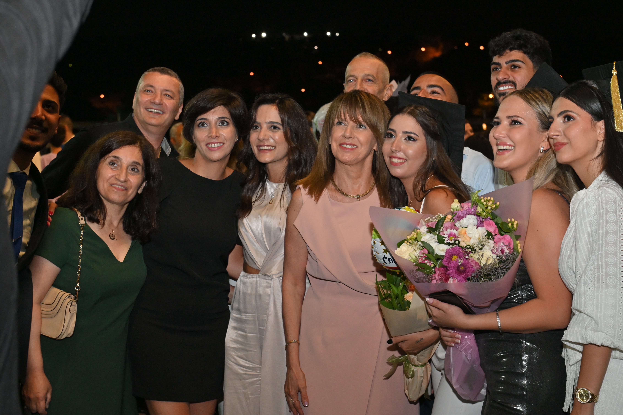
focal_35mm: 70
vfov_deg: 19.4
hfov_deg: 28.9
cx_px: 312
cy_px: 208
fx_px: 1211
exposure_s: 1/160
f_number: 6.3
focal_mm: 70
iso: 4000
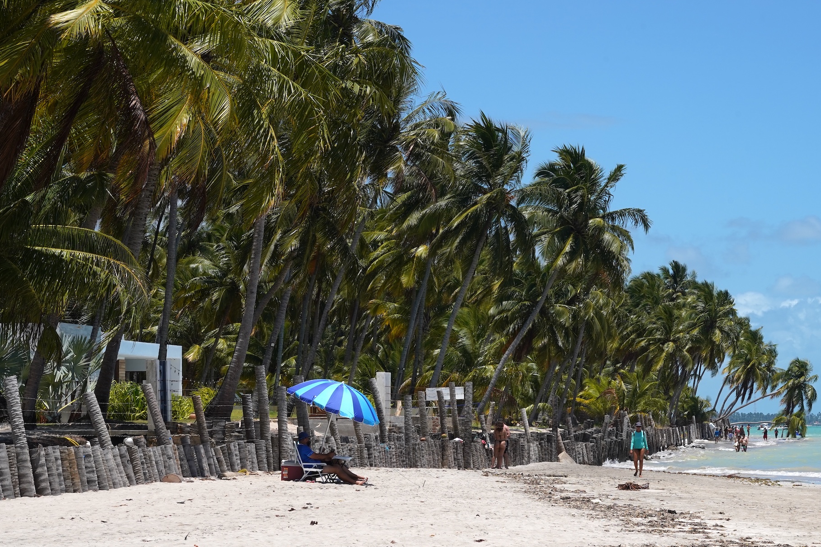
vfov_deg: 11.1
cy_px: 247
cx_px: 527
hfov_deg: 16.6
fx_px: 2805
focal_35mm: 123
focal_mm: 93
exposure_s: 1/400
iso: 320
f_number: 16
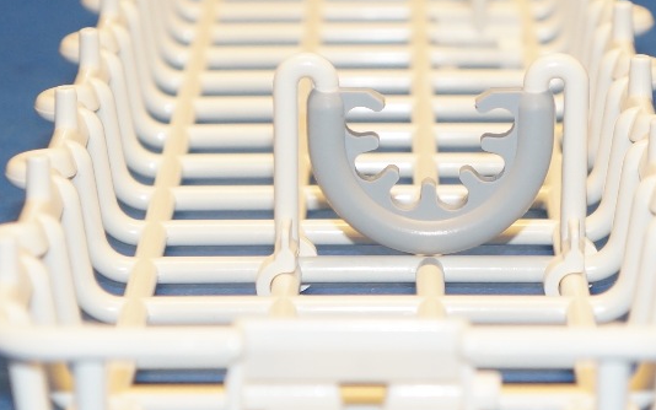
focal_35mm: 188
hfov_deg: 11.2
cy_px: 133
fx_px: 3353
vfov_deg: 7.0
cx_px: 412
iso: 400
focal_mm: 41
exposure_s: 1/60
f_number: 4.5
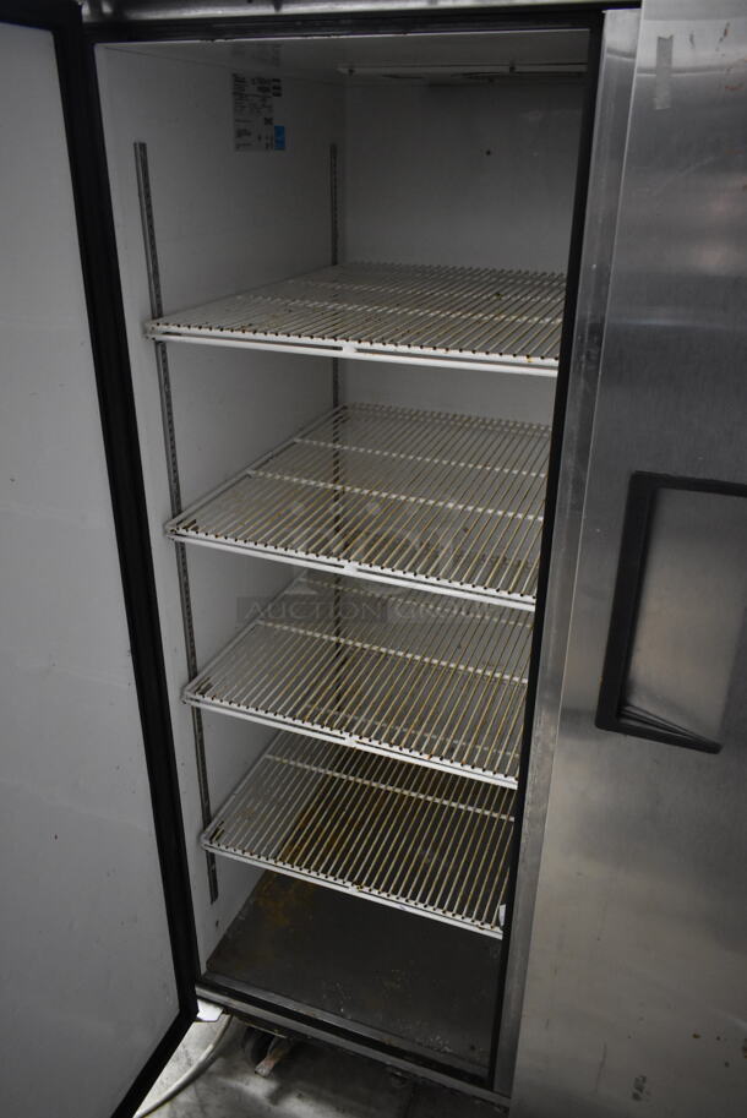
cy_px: 559
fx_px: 839
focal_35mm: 27
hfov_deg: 48.0
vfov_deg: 67.3
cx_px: 374
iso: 2500
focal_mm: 18
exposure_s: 1/30
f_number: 3.5
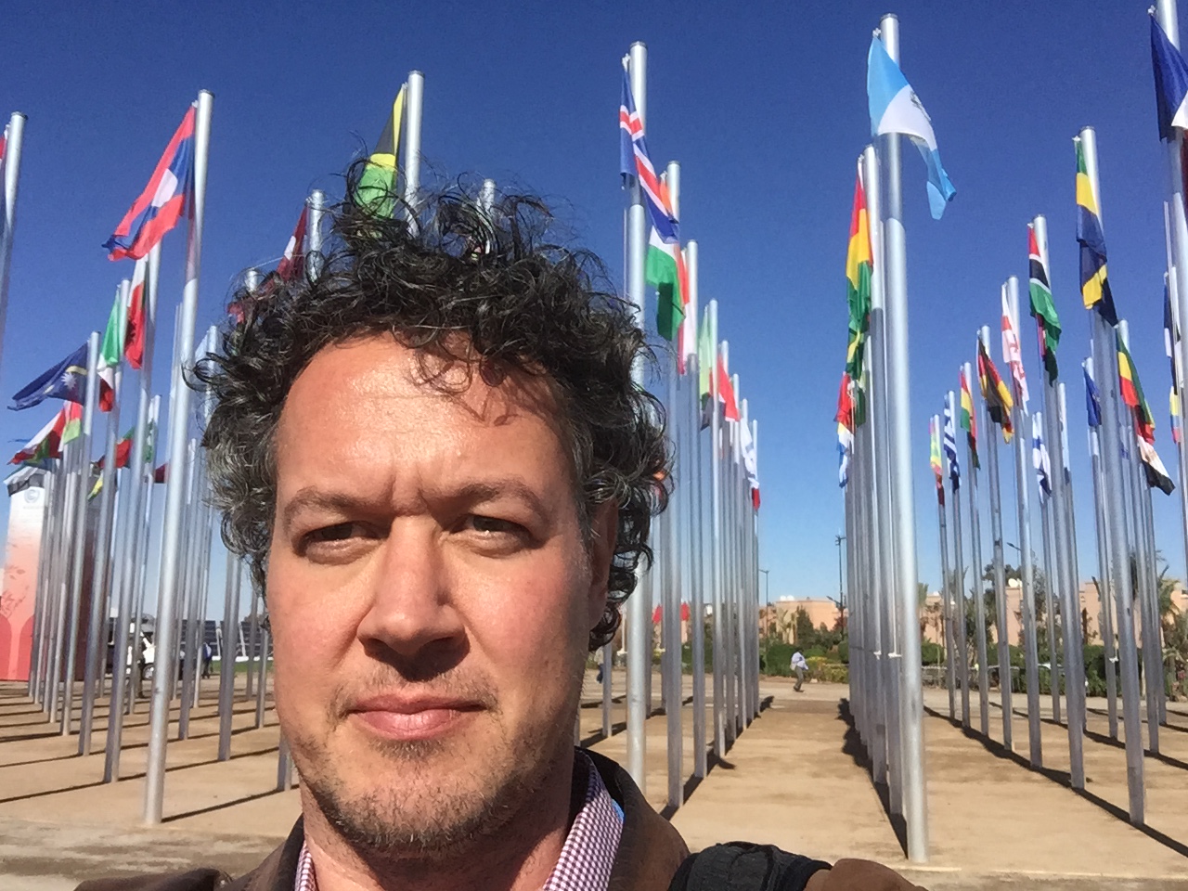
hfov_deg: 58.4
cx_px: 594
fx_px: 1064
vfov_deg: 45.4
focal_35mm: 31
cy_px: 446
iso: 32
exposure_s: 1/2924
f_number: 2.2
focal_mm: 2.65
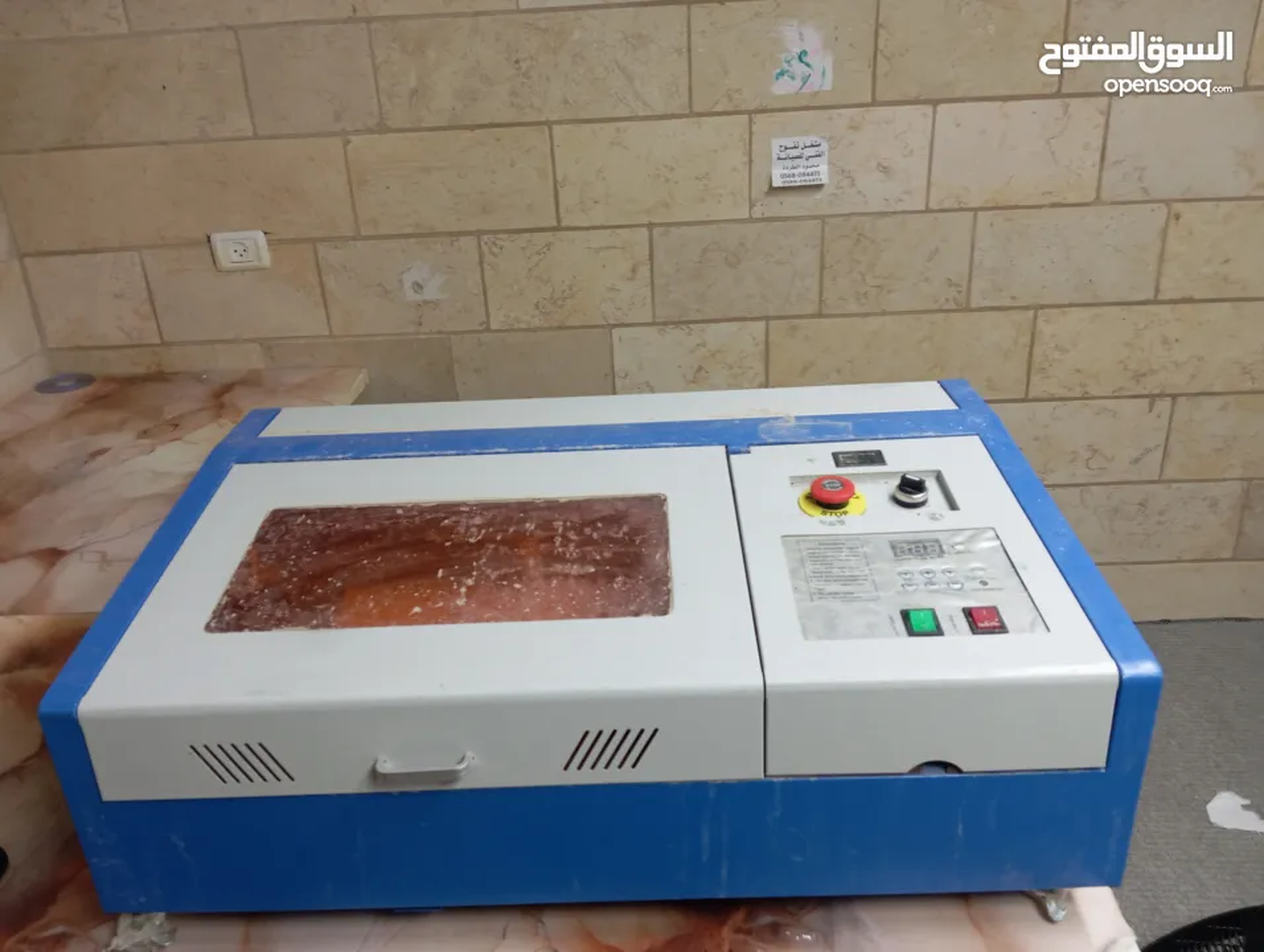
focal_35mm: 28
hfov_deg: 63.4
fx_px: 1024
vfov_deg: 49.9
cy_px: 476
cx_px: 632
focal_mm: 4.22
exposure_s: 1/33.3
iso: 270
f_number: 1.8
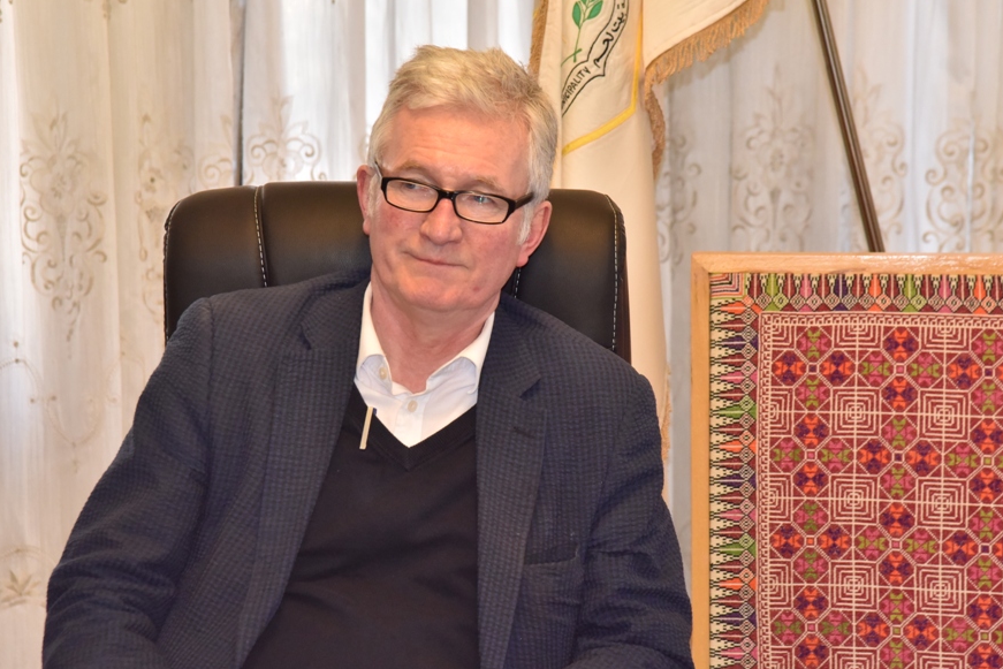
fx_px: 3929
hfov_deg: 14.5
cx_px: 468
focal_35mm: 141
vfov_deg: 9.7
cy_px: 363
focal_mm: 120
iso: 2500
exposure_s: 1/200
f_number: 6.3
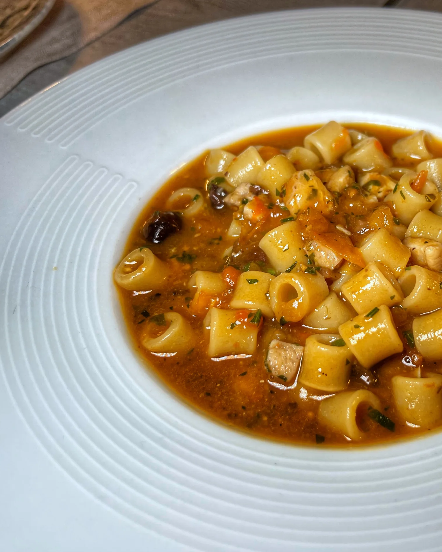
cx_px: 325
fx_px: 556
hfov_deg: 42.2
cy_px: 276
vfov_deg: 52.8
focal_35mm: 34
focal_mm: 5.7
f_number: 1.5
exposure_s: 1/149
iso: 32
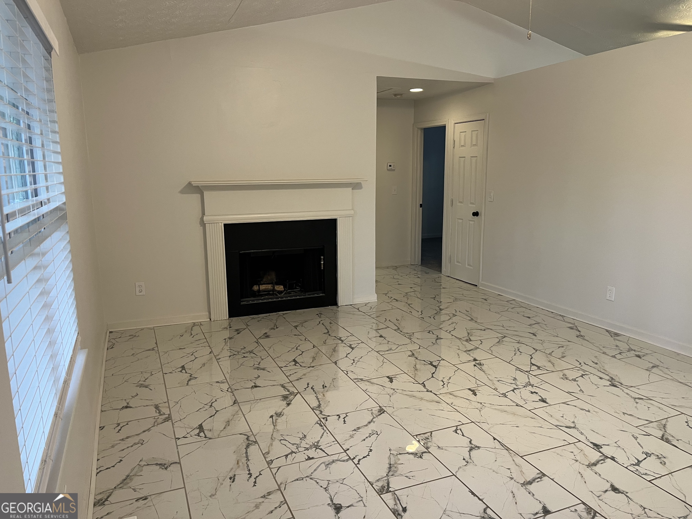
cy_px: 260
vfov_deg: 53.1
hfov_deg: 67.3
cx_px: 346
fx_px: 520
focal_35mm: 26
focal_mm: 5.1
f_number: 1.6
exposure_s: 1/60
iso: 100
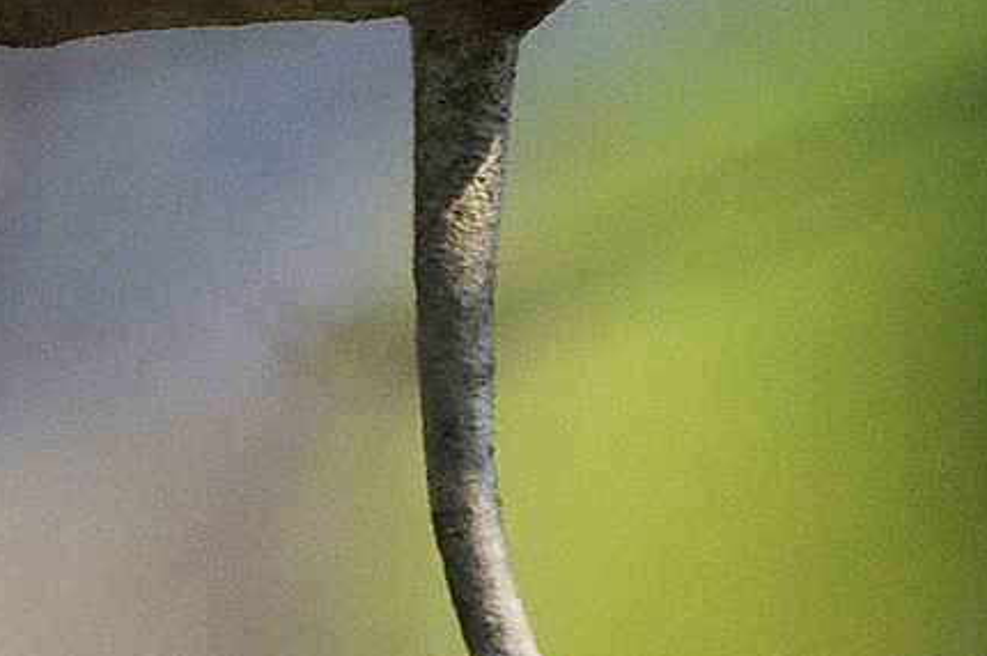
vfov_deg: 0.4
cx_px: 60
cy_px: -549
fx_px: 84102
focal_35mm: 3070
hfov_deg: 0.7
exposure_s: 1/750
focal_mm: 550
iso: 1600
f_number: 8
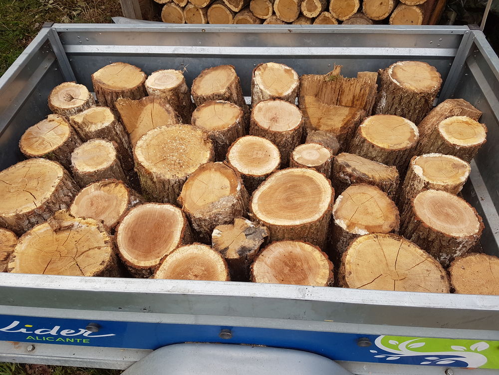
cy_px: 188
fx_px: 375
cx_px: 250
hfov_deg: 67.3
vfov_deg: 53.1
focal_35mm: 26
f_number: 1.7
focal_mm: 4.2
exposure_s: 1/195
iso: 40
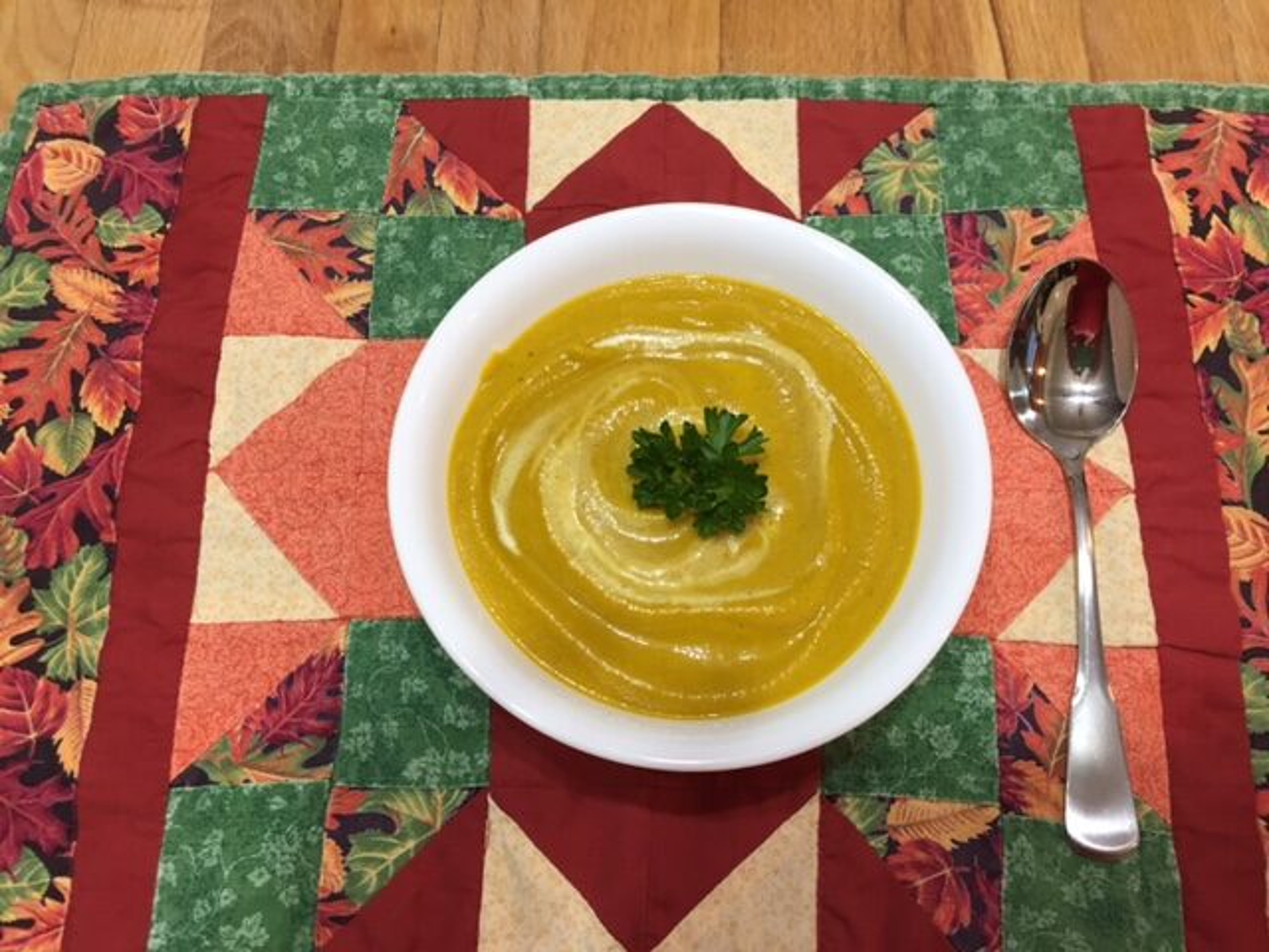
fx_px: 1063
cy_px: 476
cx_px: 634
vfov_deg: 48.2
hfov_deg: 61.7
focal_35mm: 29
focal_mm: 4.15
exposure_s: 1/30
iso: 40
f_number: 2.2
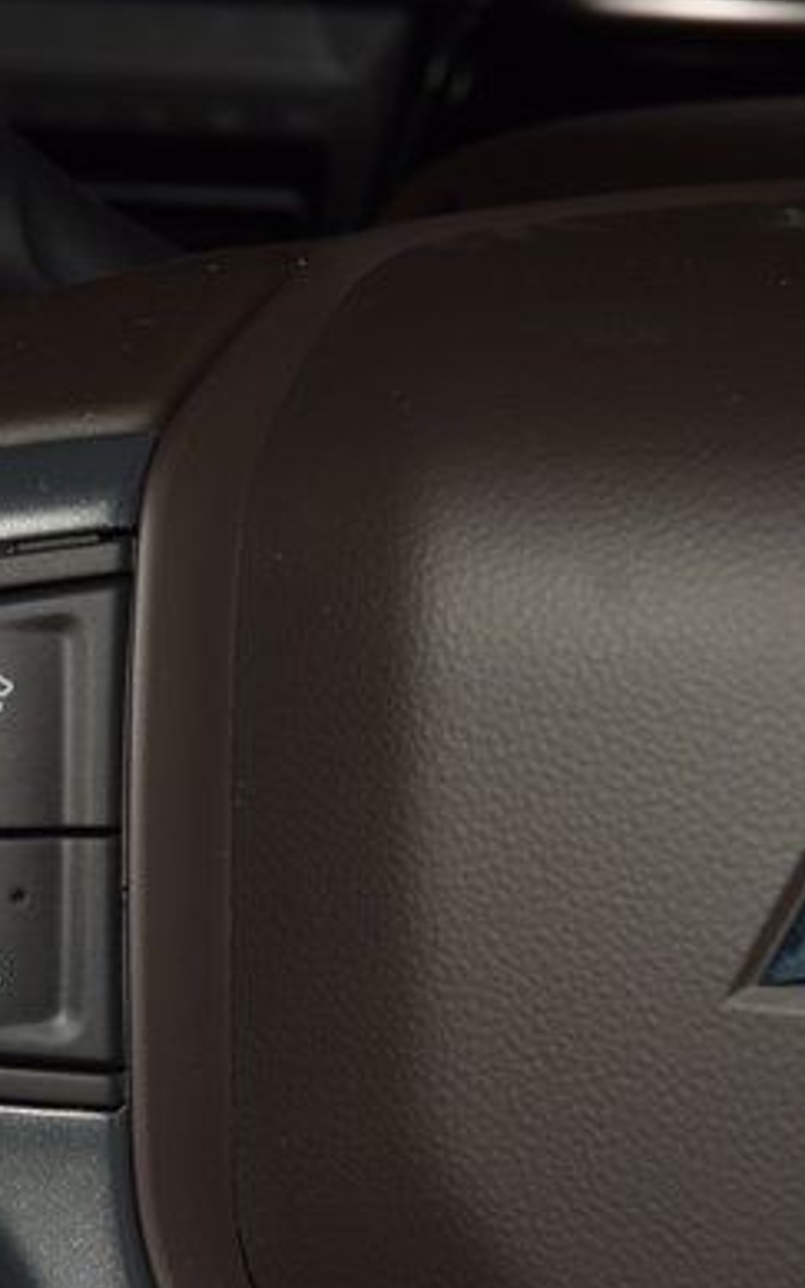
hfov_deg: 7.4
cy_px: 647
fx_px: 6180
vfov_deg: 11.9
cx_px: -63
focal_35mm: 176
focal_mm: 70
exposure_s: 1/125
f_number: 8
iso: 100
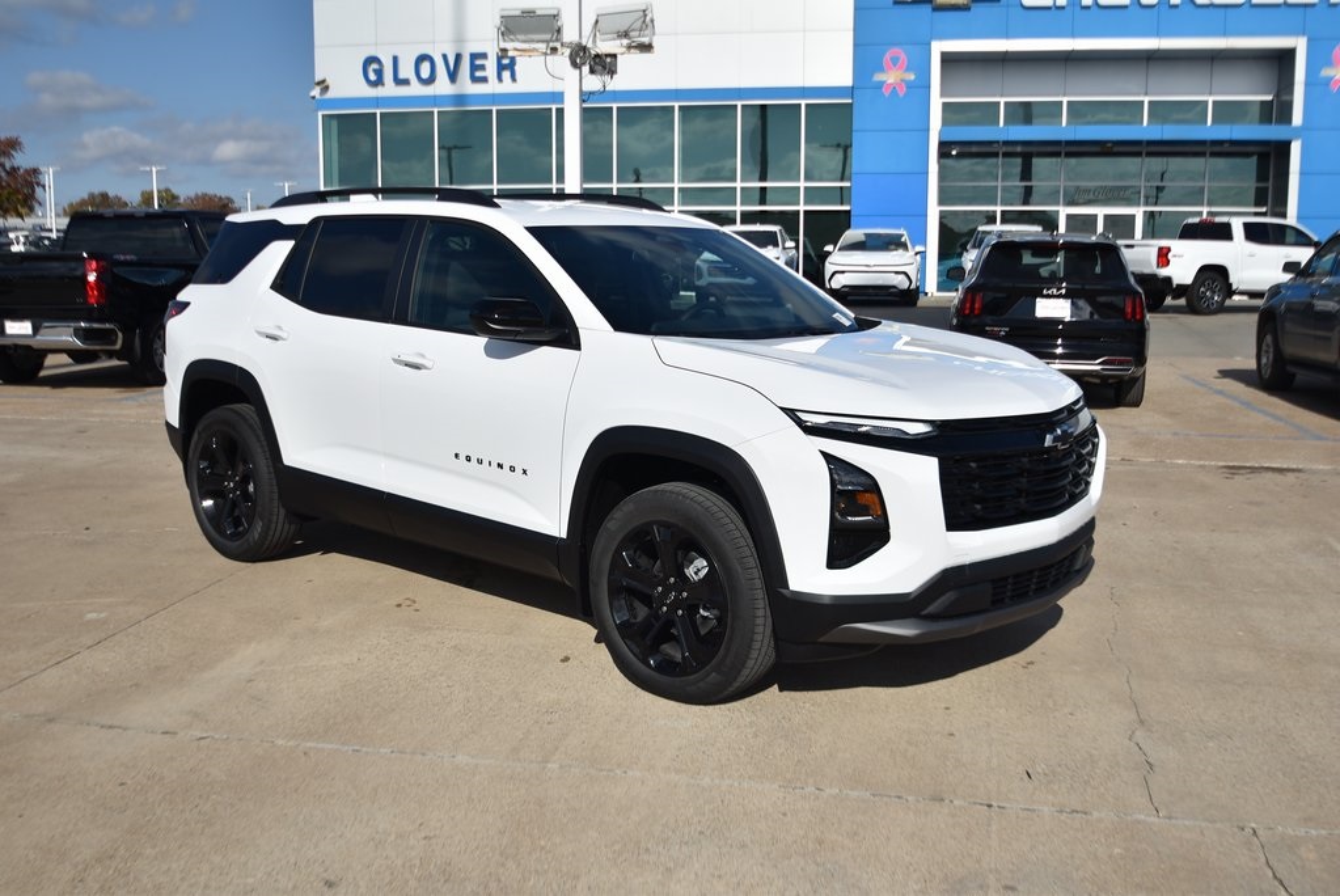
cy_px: 448
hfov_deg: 53.1
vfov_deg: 36.9
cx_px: 670
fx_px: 1341
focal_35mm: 36
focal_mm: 24
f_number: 4.5
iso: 100
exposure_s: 1/1600
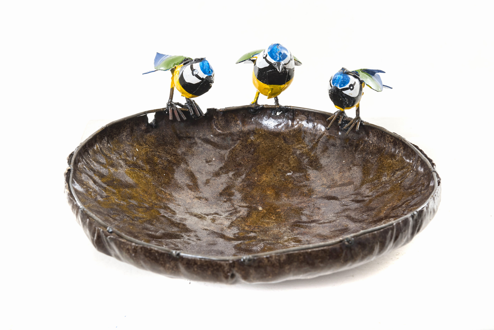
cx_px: 247
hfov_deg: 33.4
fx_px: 823
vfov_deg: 22.6
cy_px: 165
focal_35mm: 60
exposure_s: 1/125
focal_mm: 60
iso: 250
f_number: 14
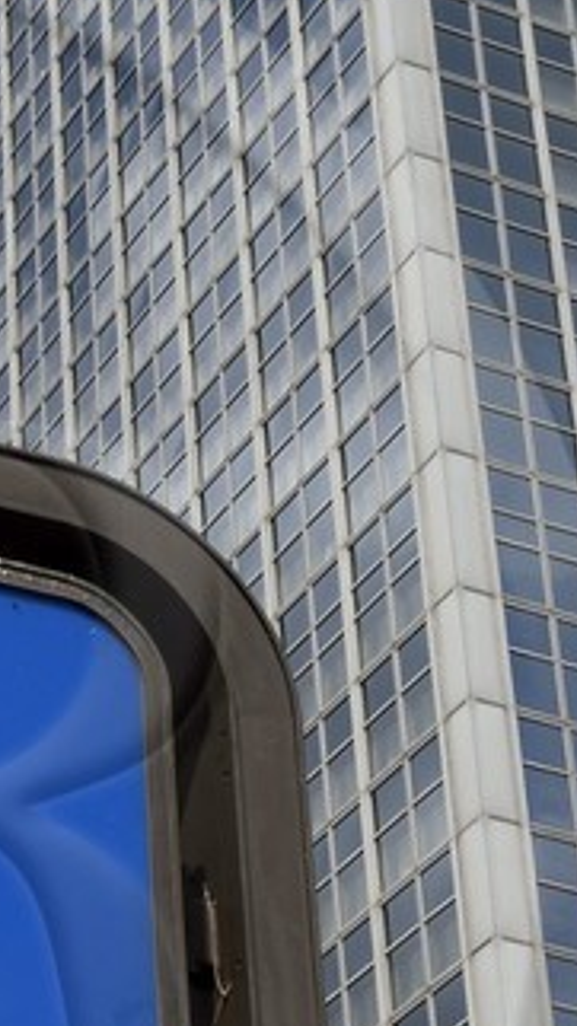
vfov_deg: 17.0
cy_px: 819
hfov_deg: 9.4
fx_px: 3402
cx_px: -354
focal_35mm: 125
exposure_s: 1/125
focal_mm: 24
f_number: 22
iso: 200
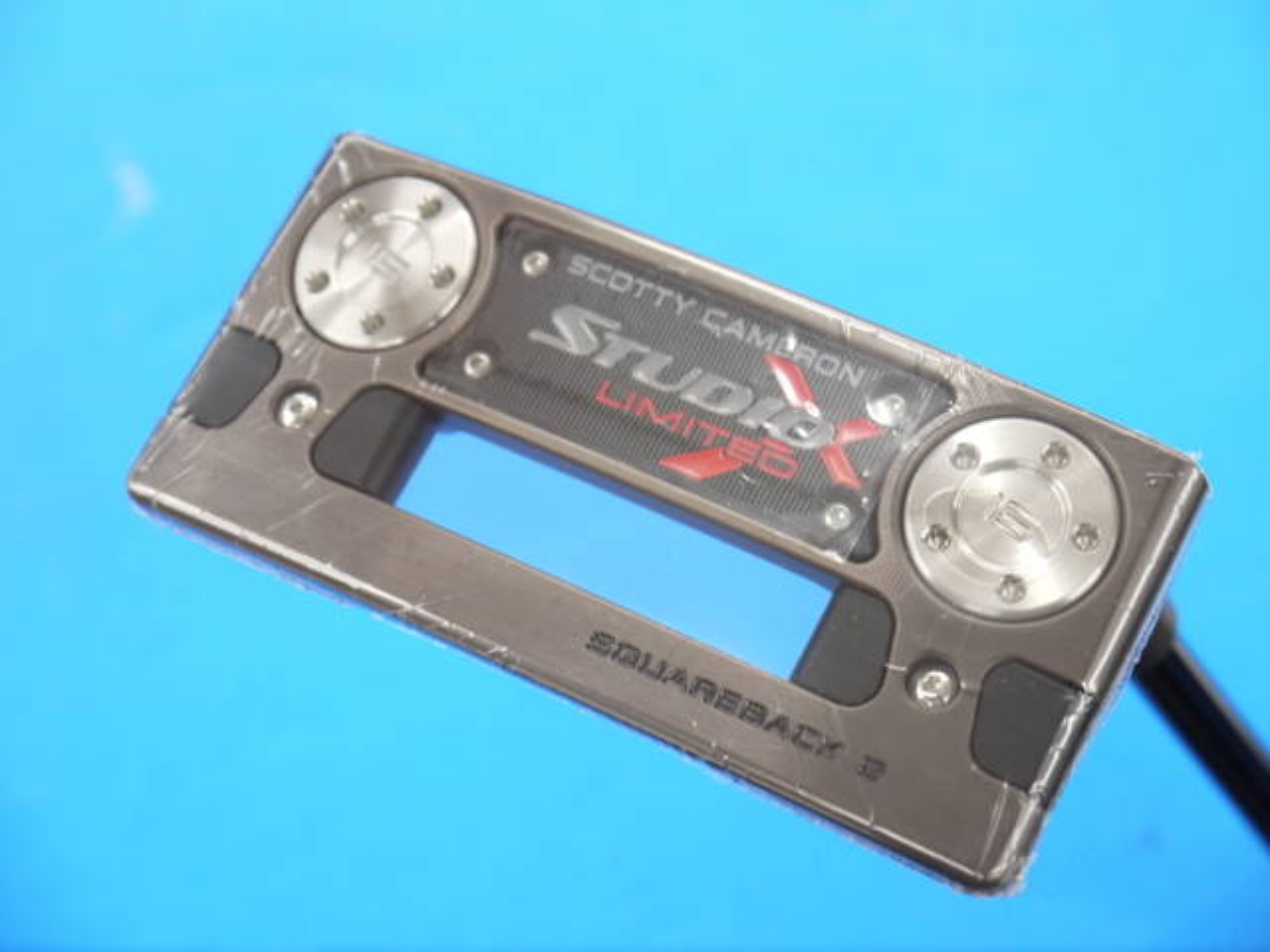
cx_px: 635
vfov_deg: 17.6
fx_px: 3082
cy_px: 476
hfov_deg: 23.3
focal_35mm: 84
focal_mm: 42
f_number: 5.6
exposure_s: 1/80
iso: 800
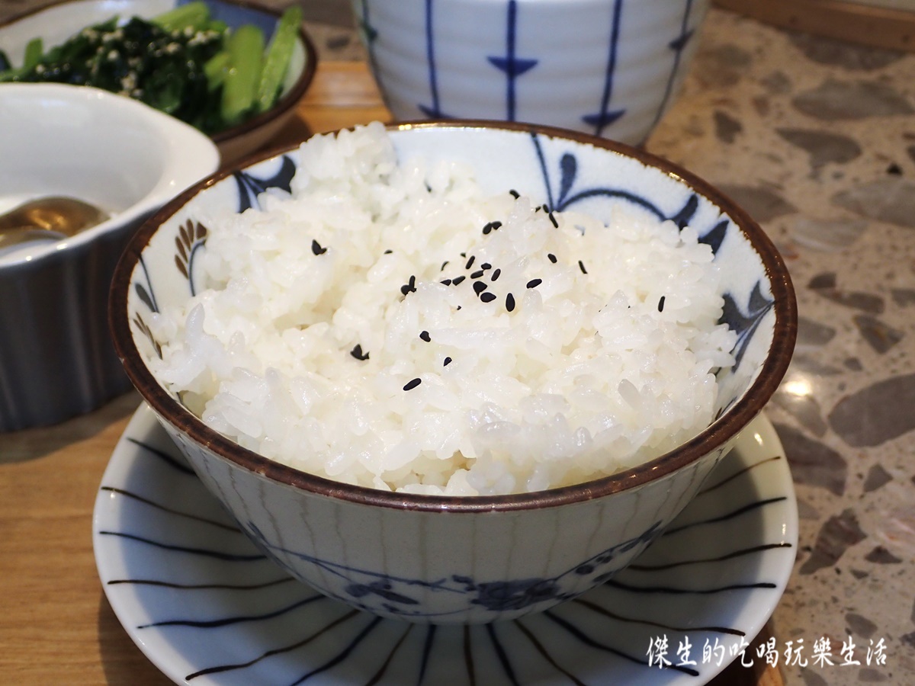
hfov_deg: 38.9
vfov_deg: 29.7
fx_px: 1295
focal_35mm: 49
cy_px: 343
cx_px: 458
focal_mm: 8.99
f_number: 3.2
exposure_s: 1/100
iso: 160
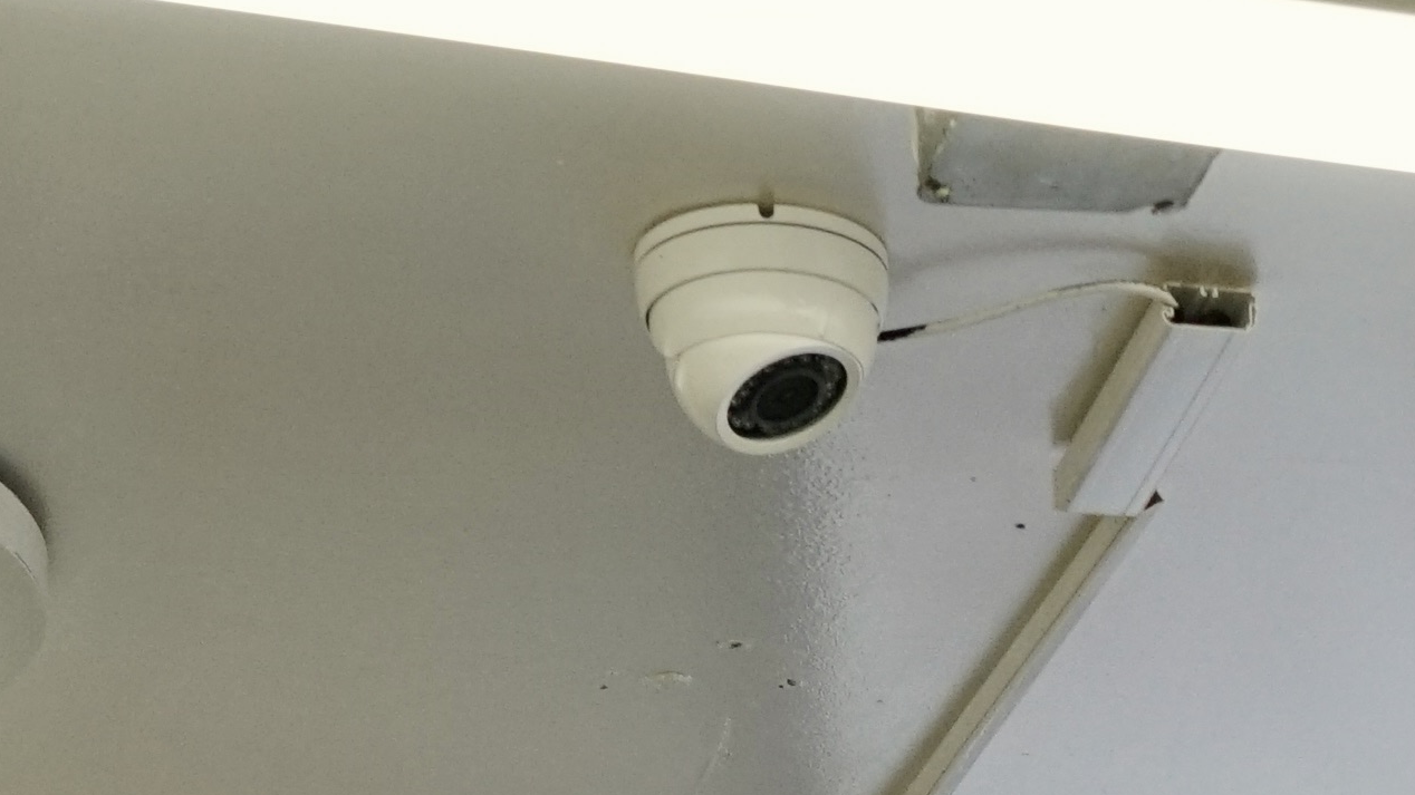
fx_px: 8629
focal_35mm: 230
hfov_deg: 9.1
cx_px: 2323
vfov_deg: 5.0
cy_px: 2304
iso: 1000
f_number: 3.5
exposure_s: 1/800
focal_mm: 35
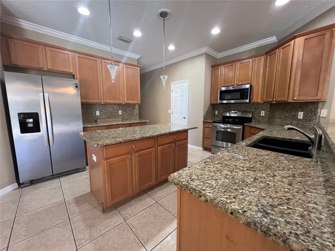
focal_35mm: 13
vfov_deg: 89.9
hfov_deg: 106.2
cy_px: 126
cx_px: 168
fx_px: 126
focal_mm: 1.57
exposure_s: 1/60
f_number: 1.8
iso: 320
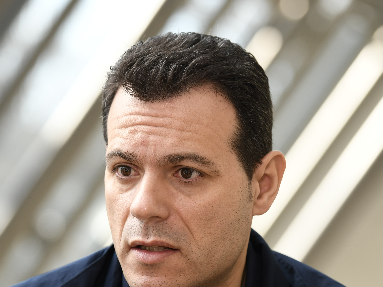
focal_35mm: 236
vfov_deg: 6.3
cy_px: 174
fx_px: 2611
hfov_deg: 8.4
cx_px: 153
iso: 640
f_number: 4
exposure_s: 1/250
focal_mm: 150
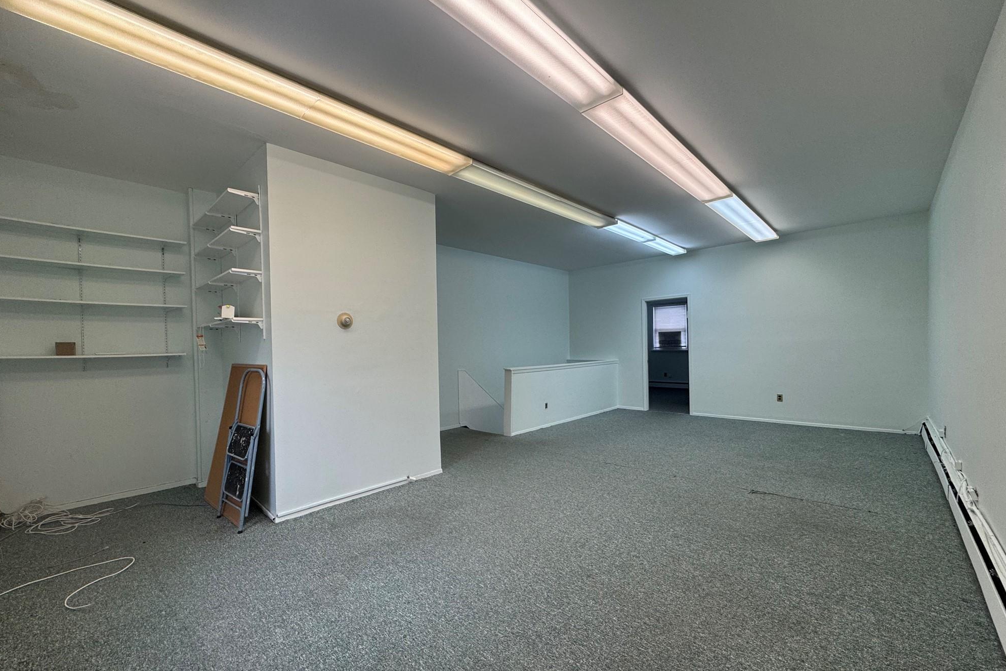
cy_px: 355
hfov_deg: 100.4
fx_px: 419
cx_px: 499
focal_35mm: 15
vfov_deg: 77.2
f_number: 2.2
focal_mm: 2.22
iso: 100
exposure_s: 1/120
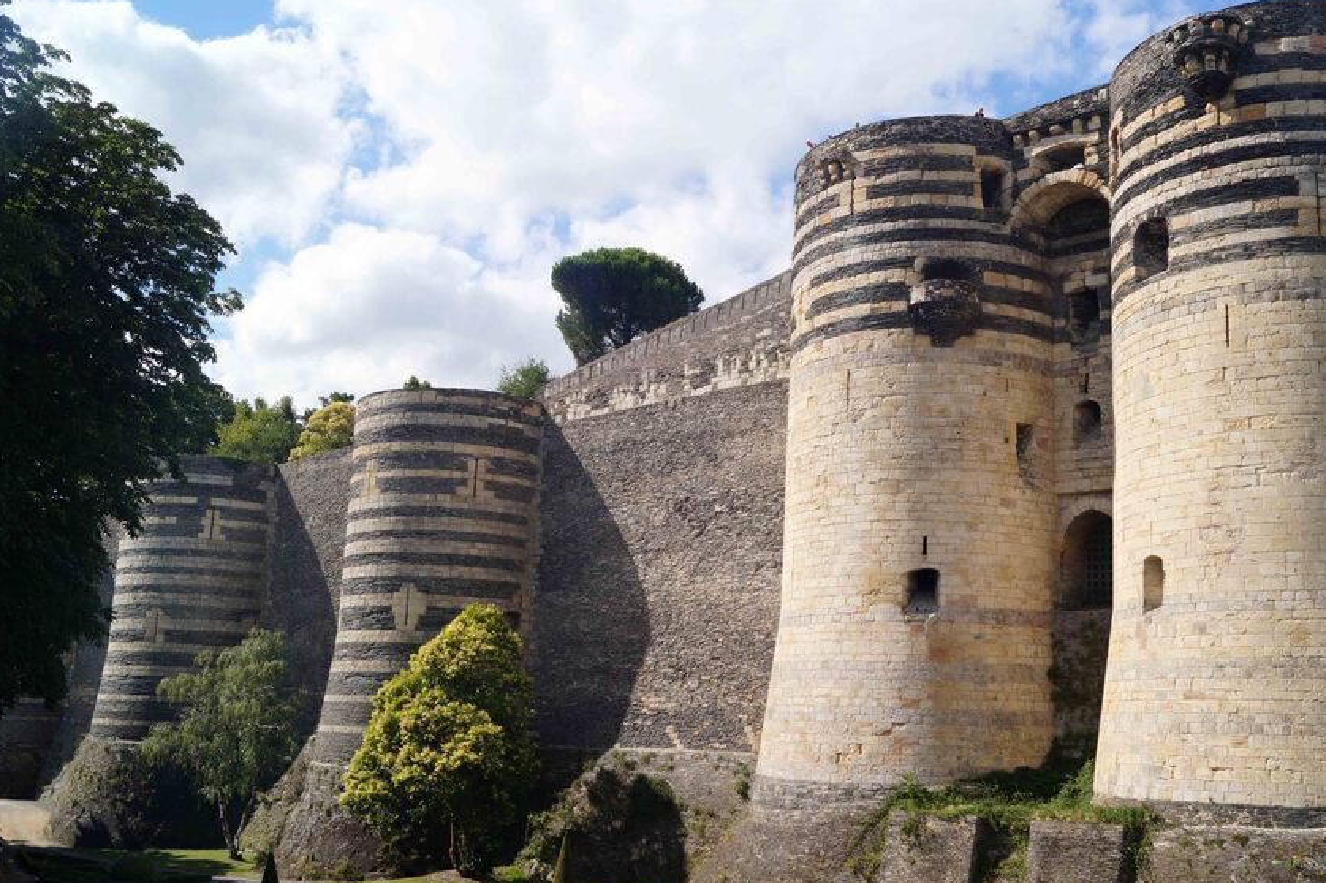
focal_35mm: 33
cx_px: 793
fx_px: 1215
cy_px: 500
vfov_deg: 39.9
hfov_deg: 56.8
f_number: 10
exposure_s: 1/160
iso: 100
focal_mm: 18
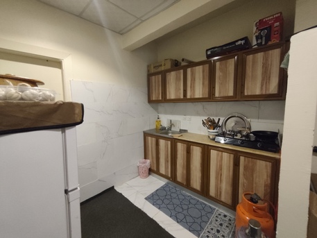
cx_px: 158
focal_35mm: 15
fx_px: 137
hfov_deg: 98.2
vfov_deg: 81.8
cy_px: 119
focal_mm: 1.6
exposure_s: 1/60
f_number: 2.2
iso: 640
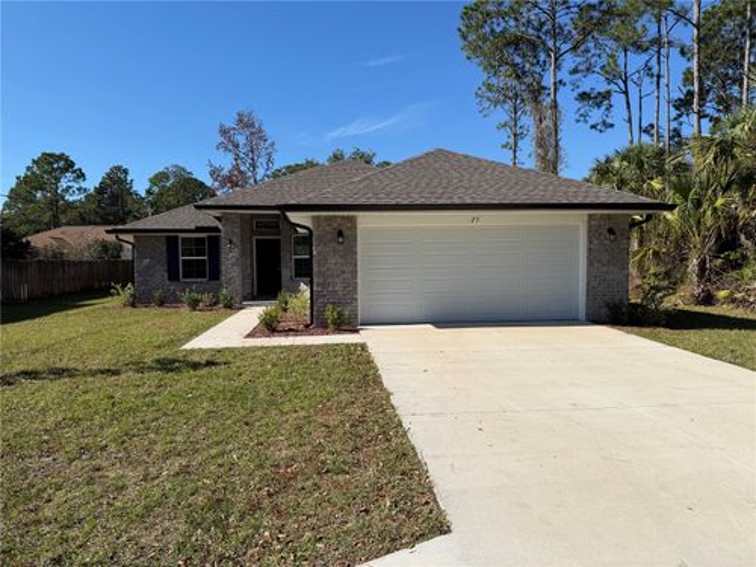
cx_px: 378
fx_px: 524
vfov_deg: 56.8
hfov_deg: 71.6
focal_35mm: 24
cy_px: 284
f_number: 1.78
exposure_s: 1/6173
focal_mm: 6.76
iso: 80
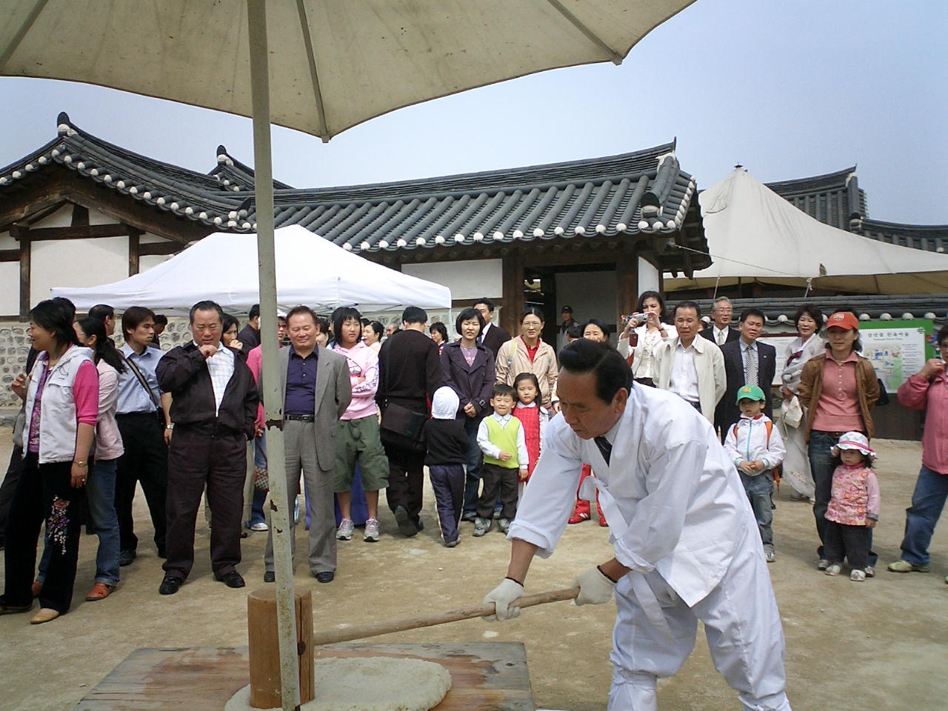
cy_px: 356
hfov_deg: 50.1
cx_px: 474
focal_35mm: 37
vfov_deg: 38.7
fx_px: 1013
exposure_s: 1/800
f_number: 3.5
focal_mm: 5.6
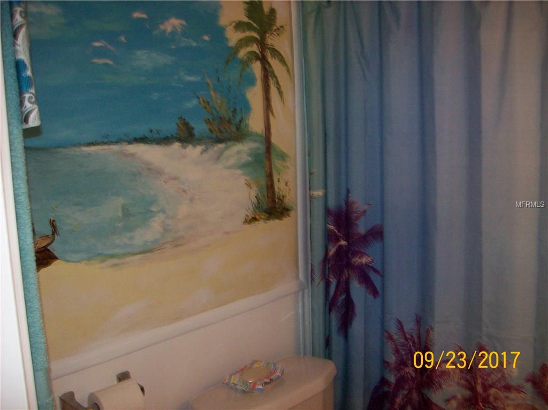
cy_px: 205
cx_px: 274
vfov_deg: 39.6
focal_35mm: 36
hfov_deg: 51.4
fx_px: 570
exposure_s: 1/64
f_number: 2.7
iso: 140
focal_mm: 6
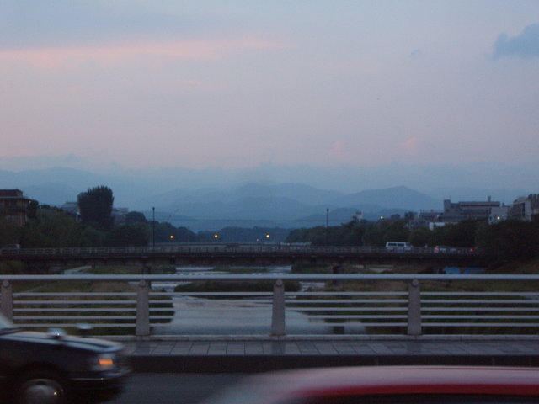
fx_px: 1619
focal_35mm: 104
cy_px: 202
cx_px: 270
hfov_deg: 18.9
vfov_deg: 14.2
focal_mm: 17.4
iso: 141
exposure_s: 1/30
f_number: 4.8
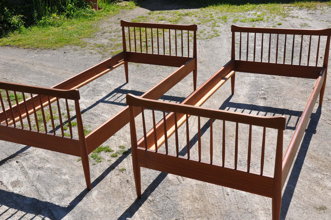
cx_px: 166
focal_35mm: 45
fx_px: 413
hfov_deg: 43.7
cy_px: 110
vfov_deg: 29.8
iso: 250
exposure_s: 1/200
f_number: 14
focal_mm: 30
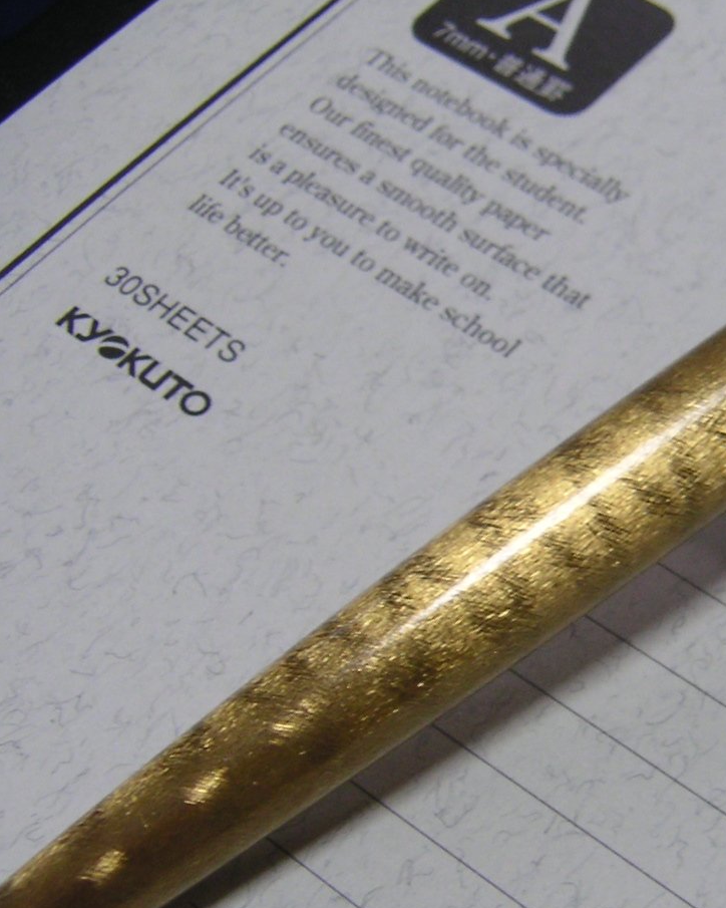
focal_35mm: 69
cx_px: 705
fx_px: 1853
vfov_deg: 27.4
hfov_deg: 21.5
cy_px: 552
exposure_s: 1/15
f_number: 2.9
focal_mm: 5.3
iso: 100
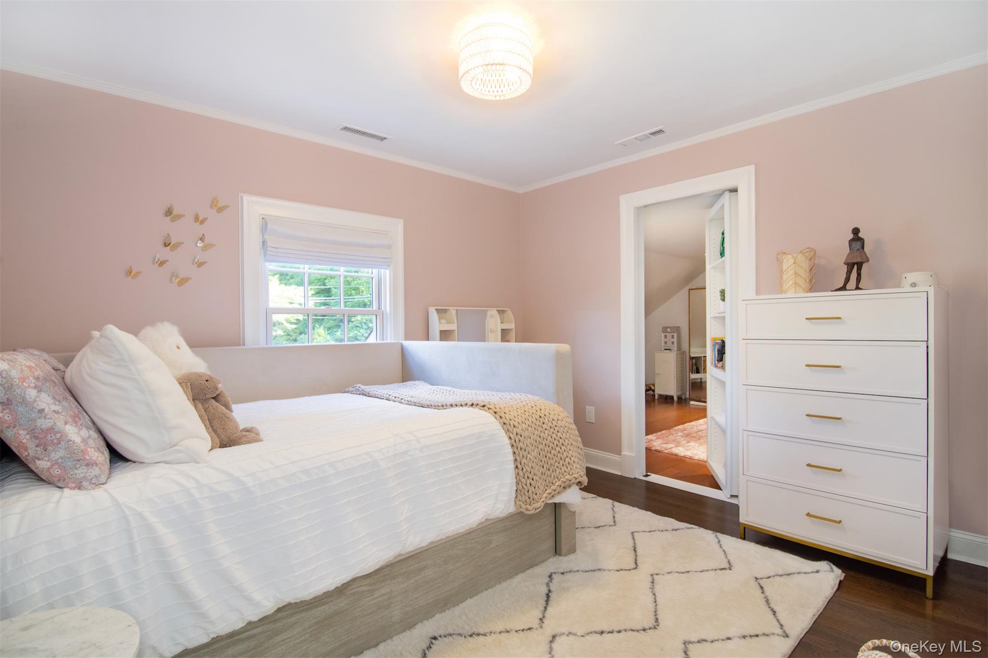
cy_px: 329
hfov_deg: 95.0
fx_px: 453
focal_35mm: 16
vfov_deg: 72.0
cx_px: 494
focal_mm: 11
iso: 640
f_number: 8
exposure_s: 1/25
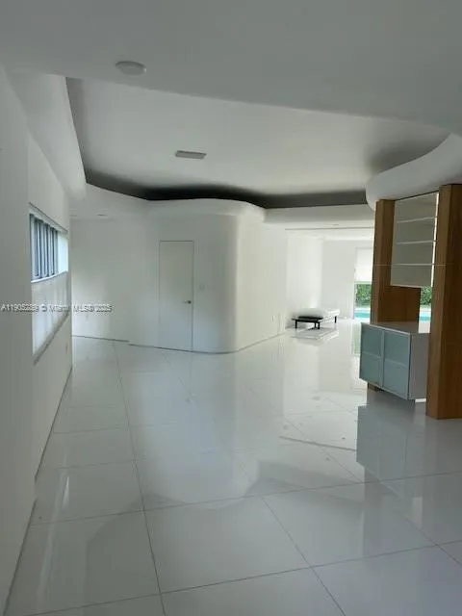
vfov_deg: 67.3
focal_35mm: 26
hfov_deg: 53.1
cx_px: 231
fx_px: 463
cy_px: 308
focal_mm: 4.25
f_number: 1.8
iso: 40
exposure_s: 1/121
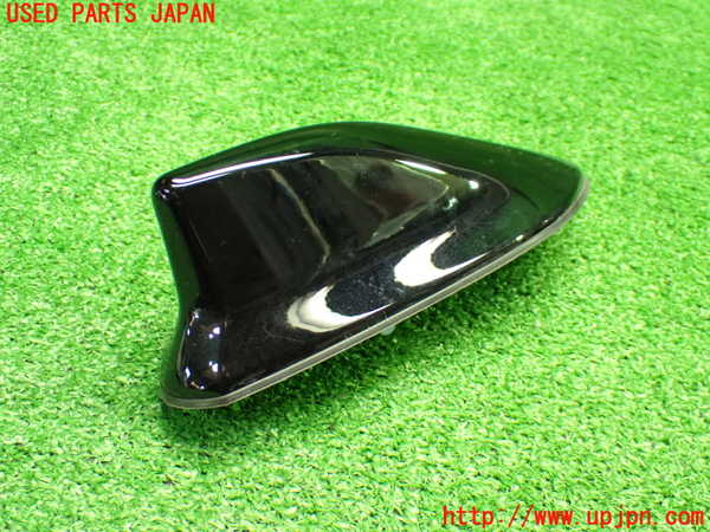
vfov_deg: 30.9
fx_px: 964
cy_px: 266
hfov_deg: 40.4
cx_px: 355
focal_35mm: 47
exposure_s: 1/50
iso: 1250
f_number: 3.1
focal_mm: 8.4
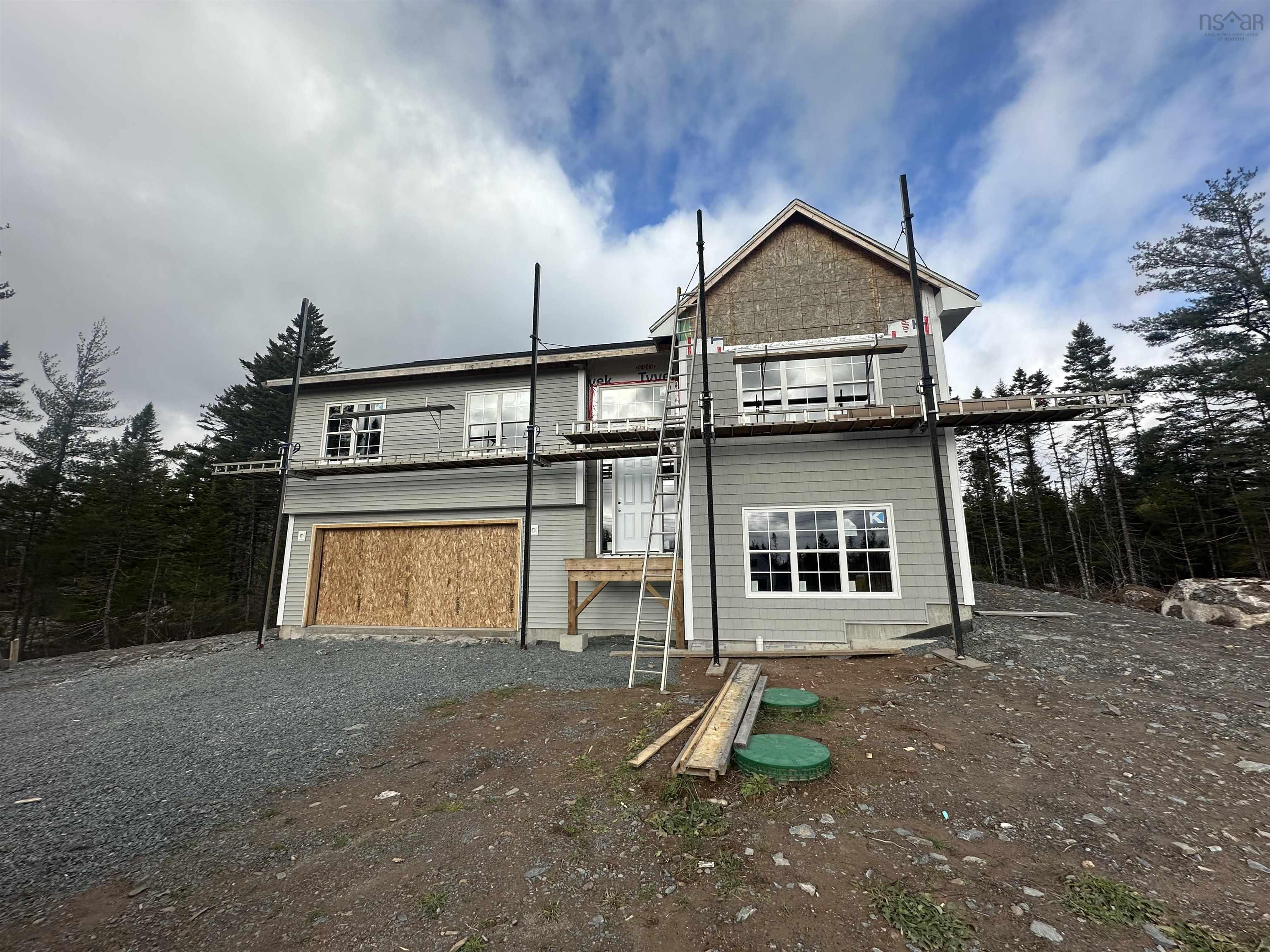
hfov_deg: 102.1
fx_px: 514
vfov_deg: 85.7
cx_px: 635
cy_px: 476
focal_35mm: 14
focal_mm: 2.22
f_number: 2.2
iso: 50
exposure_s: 1/1350
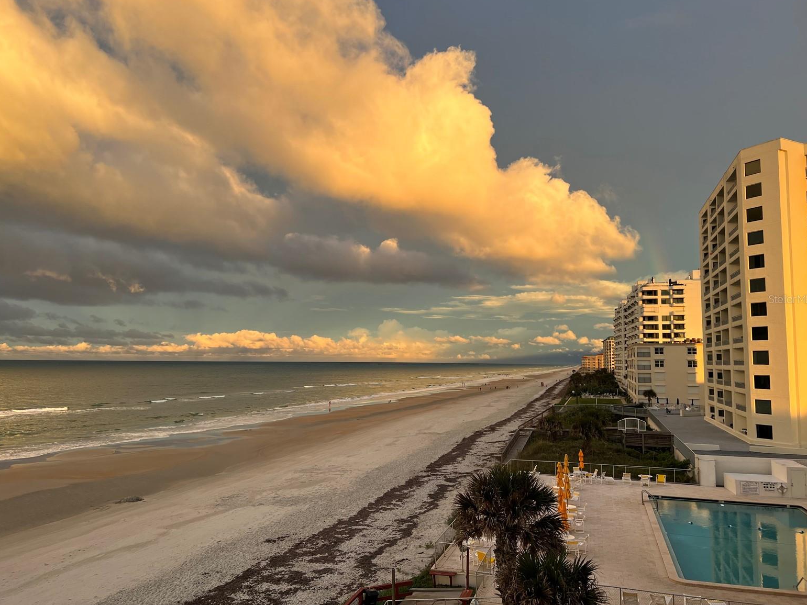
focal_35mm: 27
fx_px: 629
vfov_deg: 51.4
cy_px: 299
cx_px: 399
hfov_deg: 65.3
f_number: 1.5
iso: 50
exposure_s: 1/488
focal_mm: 5.7
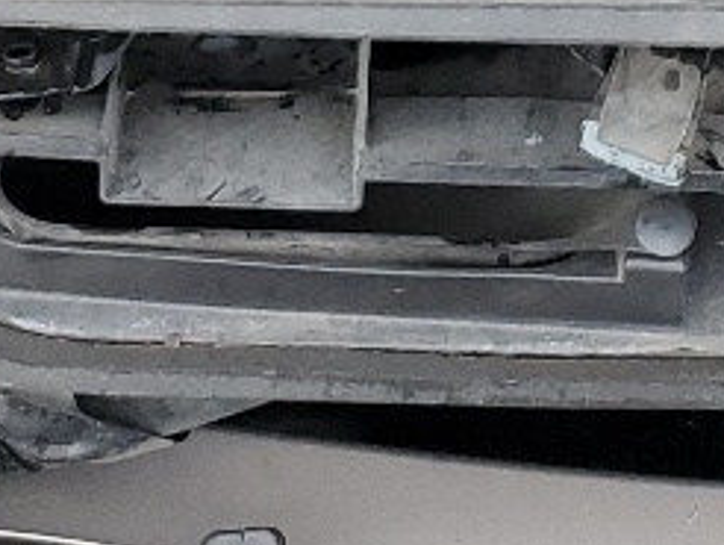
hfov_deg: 11.4
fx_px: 3538
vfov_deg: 7.9
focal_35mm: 169
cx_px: 904
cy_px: -922
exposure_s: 1/303
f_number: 1.5
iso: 50
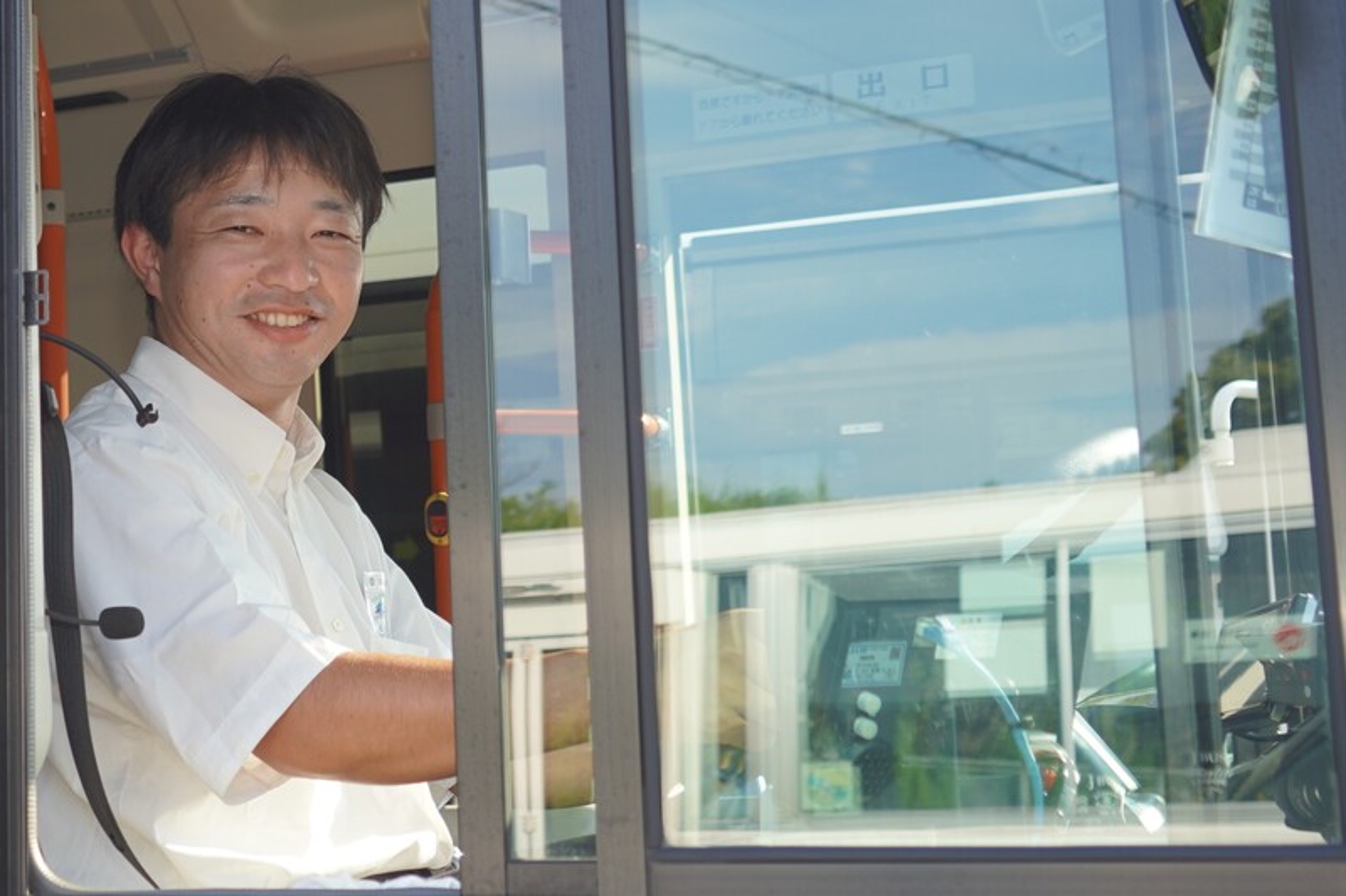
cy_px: 448
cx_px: 673
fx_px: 1047
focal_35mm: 28
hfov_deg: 65.5
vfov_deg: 46.4
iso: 100
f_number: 4
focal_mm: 28
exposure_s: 1/160
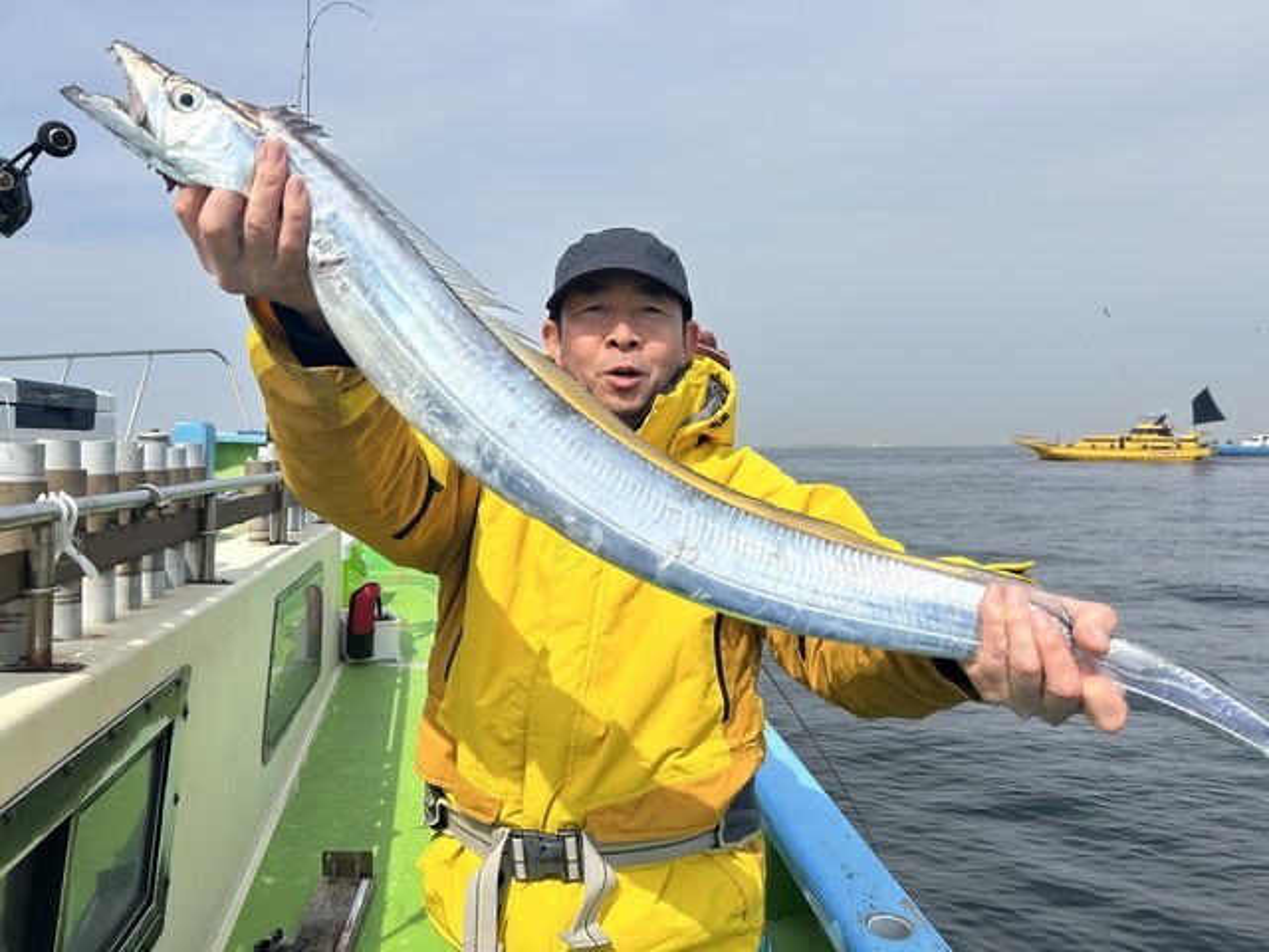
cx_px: 634
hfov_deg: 67.3
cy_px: 476
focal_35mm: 26
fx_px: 953
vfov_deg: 53.1
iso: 50
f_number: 1.5
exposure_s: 1/6579
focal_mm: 5.7
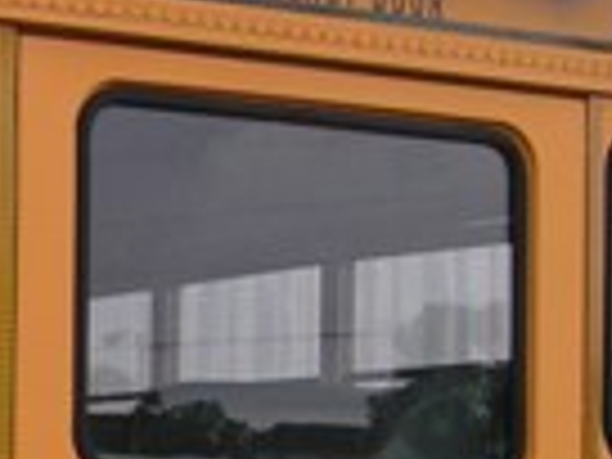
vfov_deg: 9.6
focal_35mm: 153
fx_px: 2705
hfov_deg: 12.5
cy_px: 551
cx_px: -180
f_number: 4.5
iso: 50
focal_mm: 5.8
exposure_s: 1/125
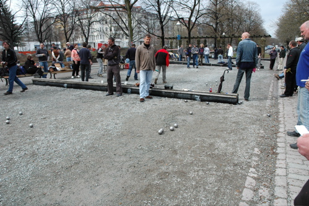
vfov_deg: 47.9
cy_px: 103
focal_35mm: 27
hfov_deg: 67.4
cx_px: 154
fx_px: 232
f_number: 8
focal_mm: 18
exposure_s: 1/160
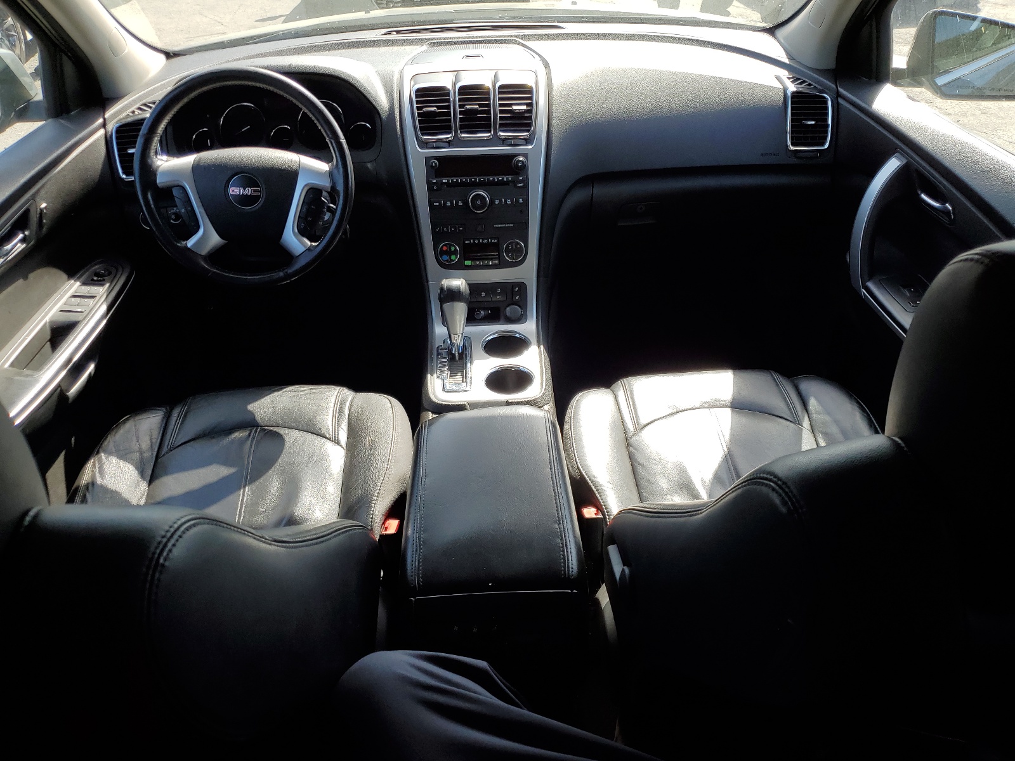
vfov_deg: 53.1
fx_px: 762
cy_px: 380
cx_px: 508
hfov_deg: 67.3
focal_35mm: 26
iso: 50
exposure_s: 1/556
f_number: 1.5
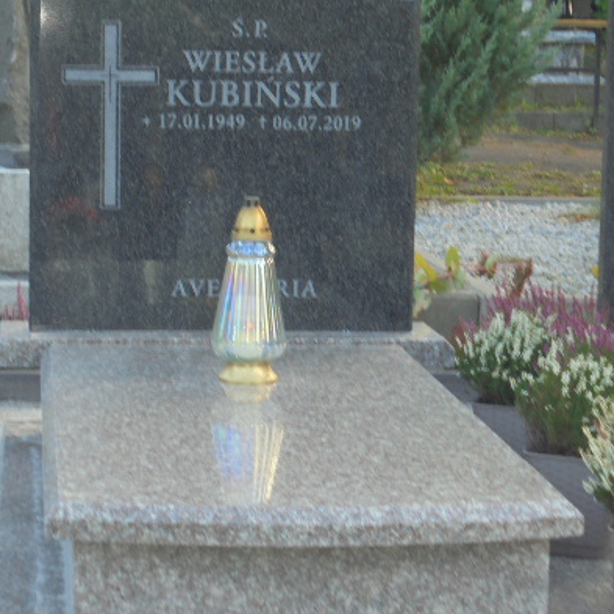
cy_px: 314
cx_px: 269
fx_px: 2107
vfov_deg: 16.6
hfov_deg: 16.6
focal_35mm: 105
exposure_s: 1/30
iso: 100
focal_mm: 13.1
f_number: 6.1
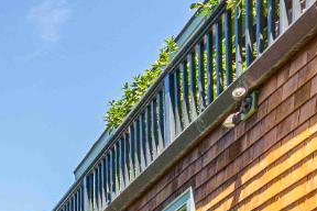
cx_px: -330
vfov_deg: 14.1
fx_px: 643
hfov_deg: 18.0
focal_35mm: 73
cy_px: 478
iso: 250
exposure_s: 1/100
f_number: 9
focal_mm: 14
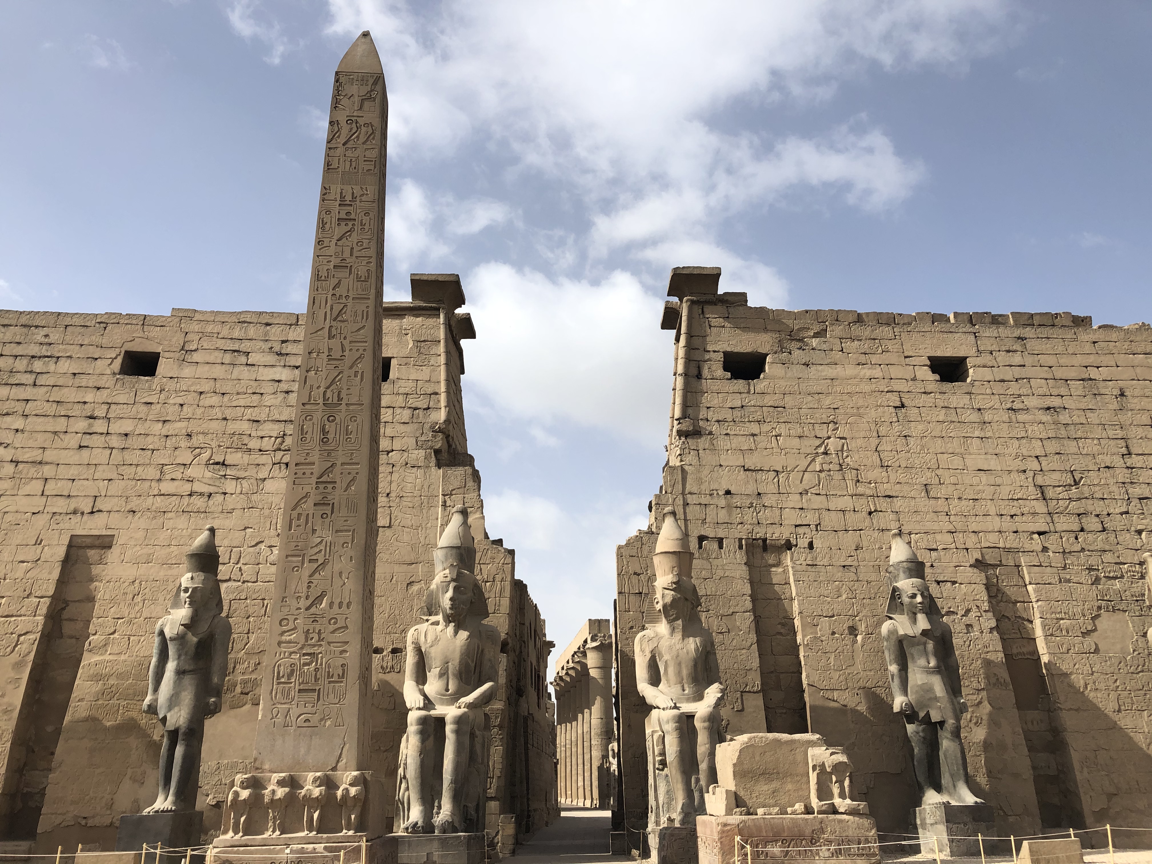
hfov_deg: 63.4
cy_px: 432
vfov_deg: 49.7
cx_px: 576
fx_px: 932
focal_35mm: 28
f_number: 1.8
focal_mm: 3.99
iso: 20
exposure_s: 1/2825
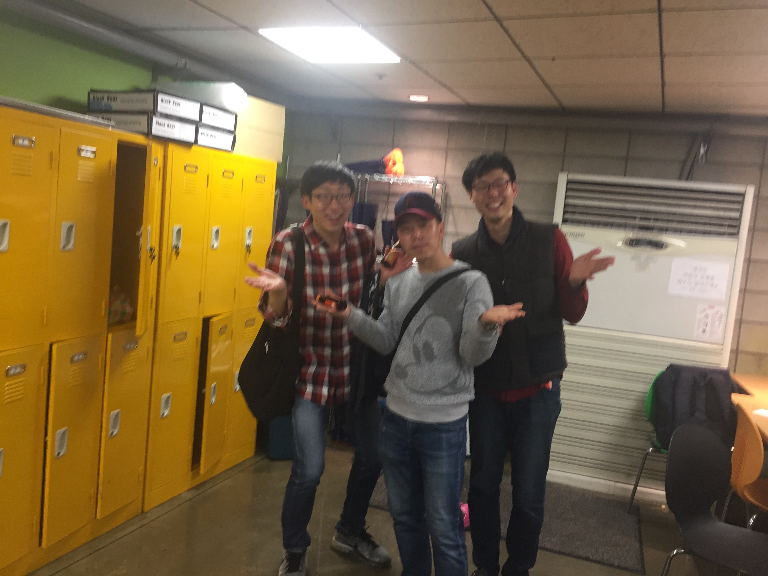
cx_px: 384
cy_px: 288
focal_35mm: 29
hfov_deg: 61.7
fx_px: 643
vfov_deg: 48.2
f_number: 2.2
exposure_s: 1/30
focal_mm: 4.15
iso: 160
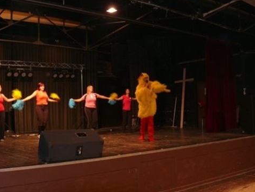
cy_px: 90
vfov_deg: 32.9
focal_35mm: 44
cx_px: 107
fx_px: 324
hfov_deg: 42.8
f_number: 2.8
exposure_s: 1/30
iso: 125
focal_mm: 7.4
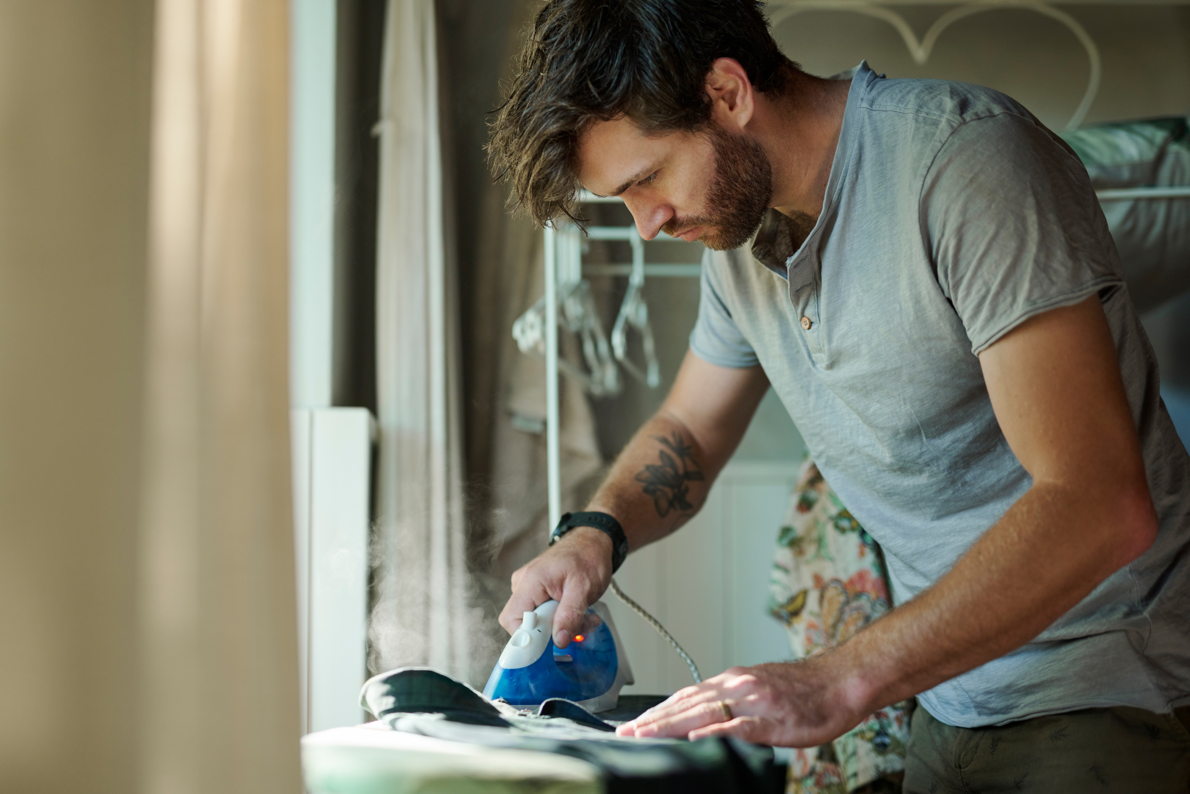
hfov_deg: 39.6
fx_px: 1653
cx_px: 595
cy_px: 397
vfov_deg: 27.0
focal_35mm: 50
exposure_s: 1/200
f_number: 2
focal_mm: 50
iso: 250
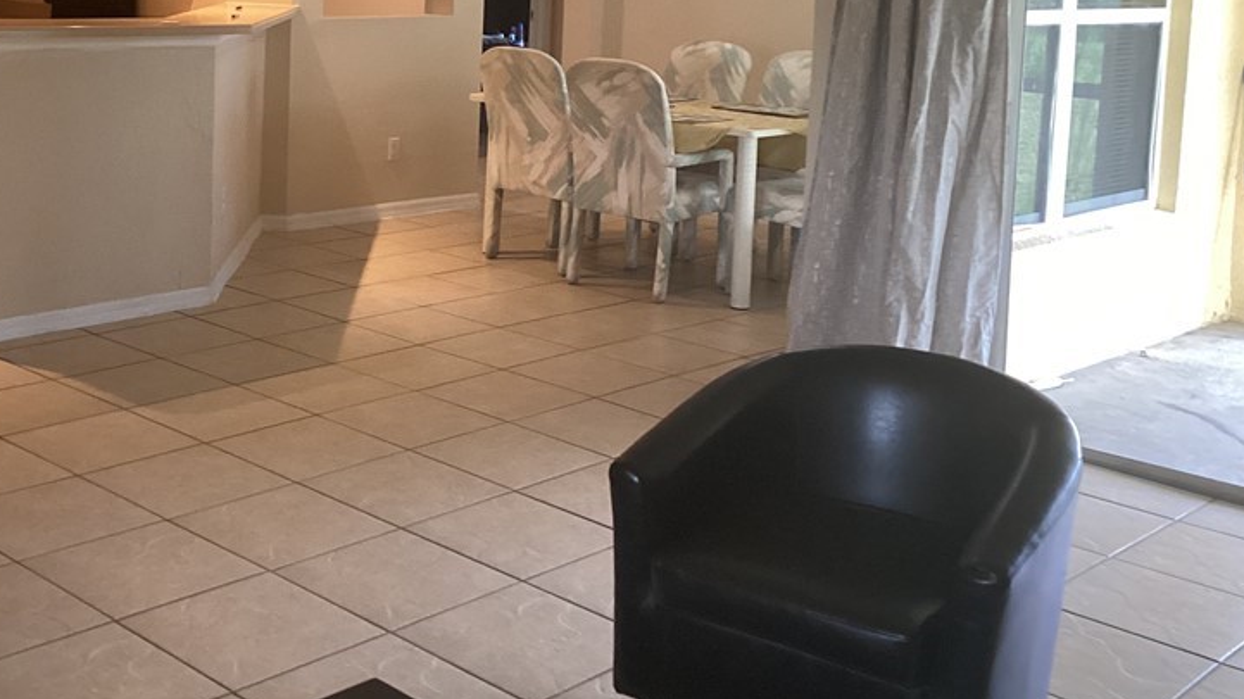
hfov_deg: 42.5
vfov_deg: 24.2
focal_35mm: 48
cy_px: 72
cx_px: 443
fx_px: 1583
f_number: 2.4
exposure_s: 1/60
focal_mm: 3.3
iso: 250
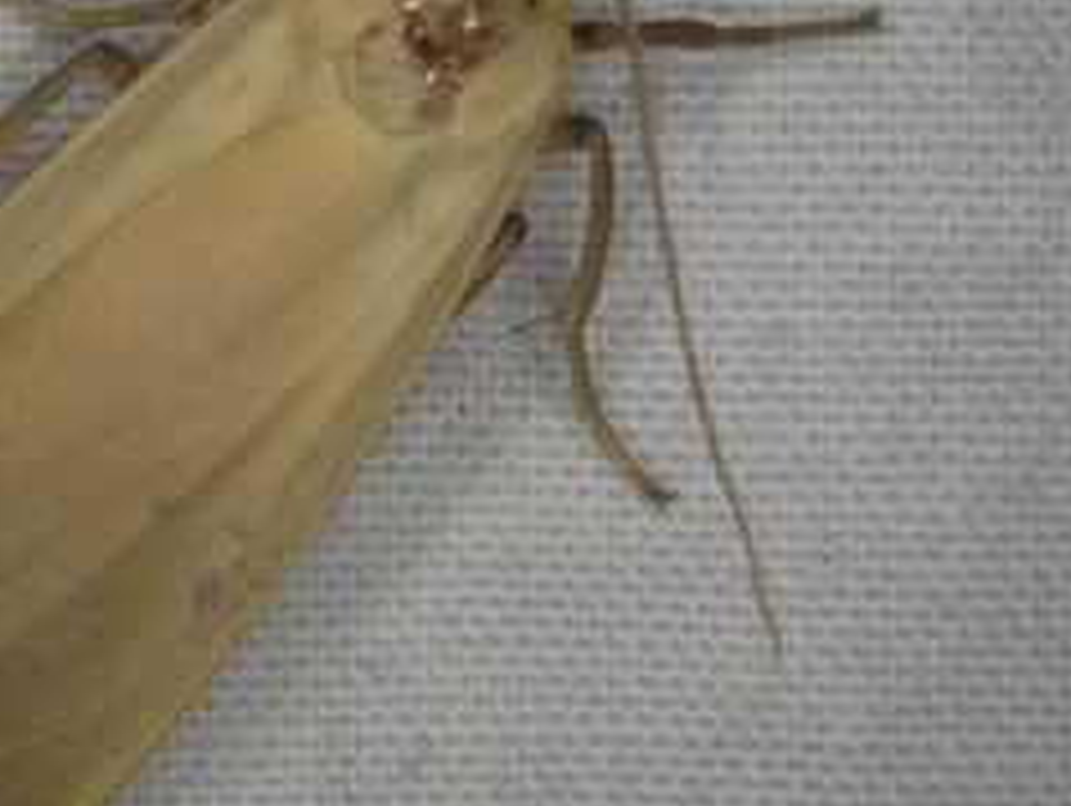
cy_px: 320
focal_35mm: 113
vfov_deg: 13.1
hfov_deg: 17.4
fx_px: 3500
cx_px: 410
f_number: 4.6
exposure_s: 1/1250
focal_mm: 6.1
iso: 125
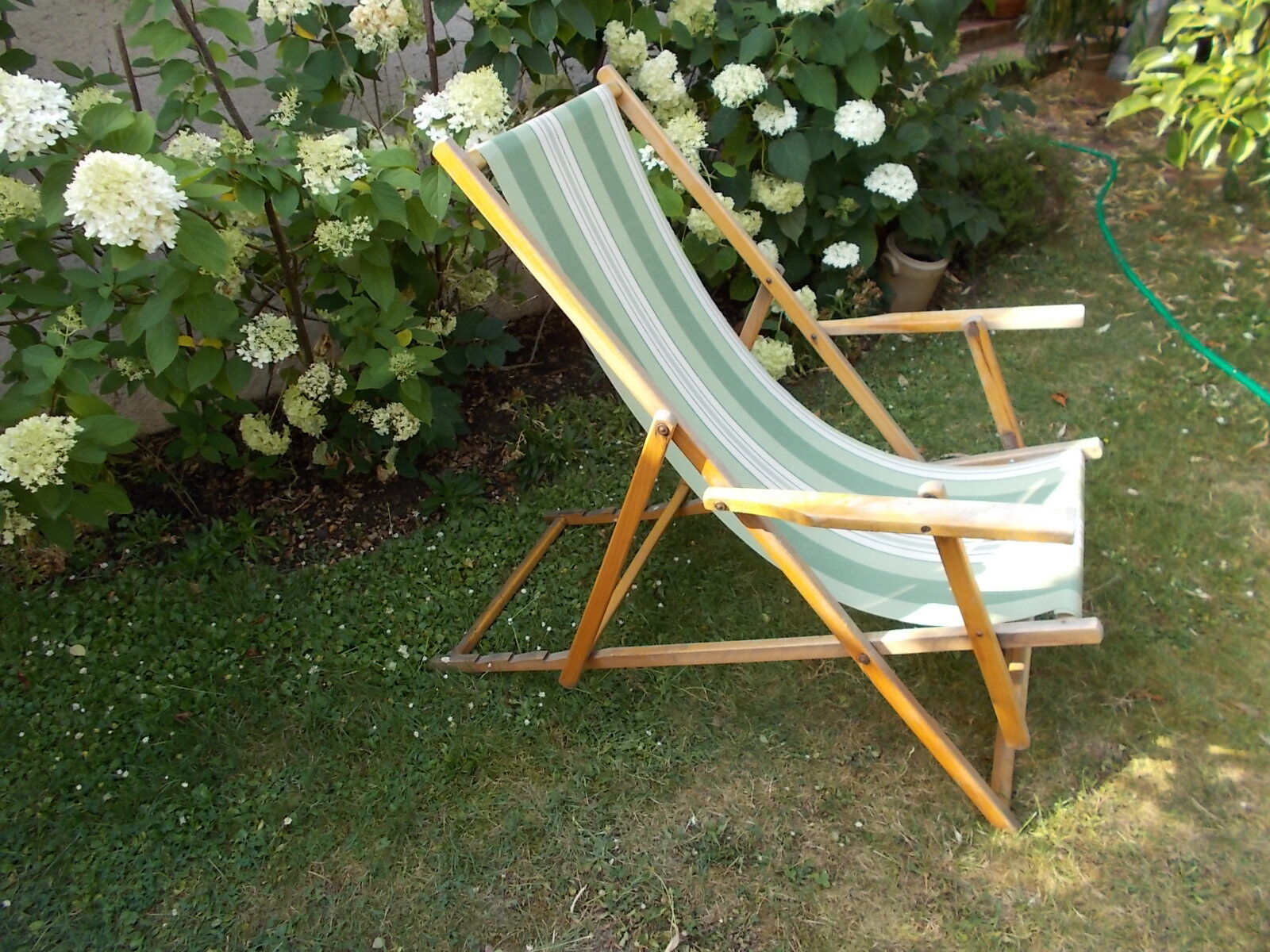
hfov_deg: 67.3
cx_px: 635
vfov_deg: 53.1
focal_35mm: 26
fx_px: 954
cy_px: 476
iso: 80
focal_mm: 4.6
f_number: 3.2
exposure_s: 1/125
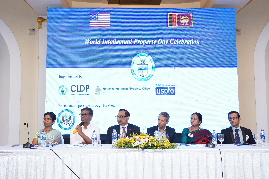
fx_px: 299
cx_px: 134
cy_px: 90
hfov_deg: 48.5
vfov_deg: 33.4
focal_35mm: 40
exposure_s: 1/100
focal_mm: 40
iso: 1600
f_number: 4
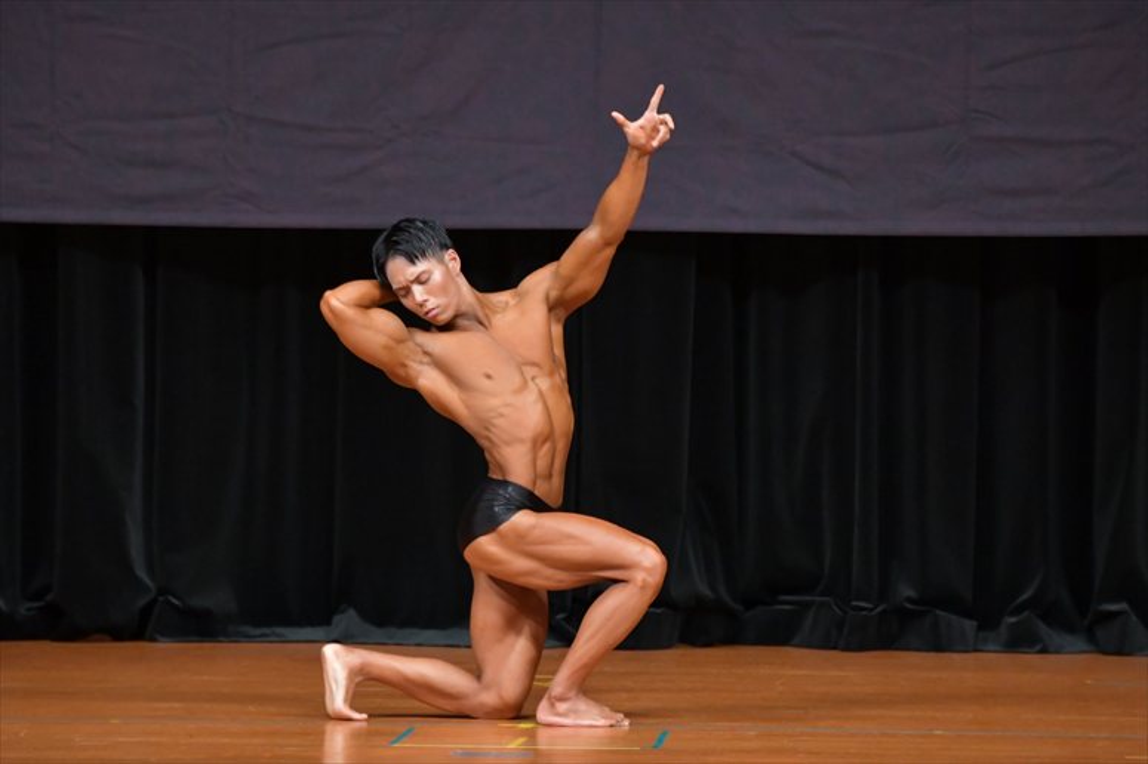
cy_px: 382
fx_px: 10040
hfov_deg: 6.5
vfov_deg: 4.4
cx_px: 574
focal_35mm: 315
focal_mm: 210
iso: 5000
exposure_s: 1/400
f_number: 5.6
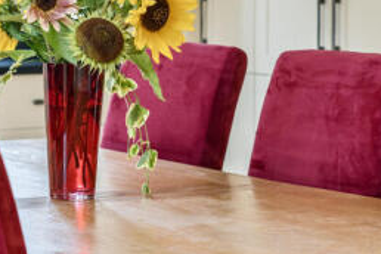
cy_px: 49
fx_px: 1344
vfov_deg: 10.8
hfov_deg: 16.1
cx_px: 196
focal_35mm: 127
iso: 1250
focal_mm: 50
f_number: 4
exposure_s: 1/160
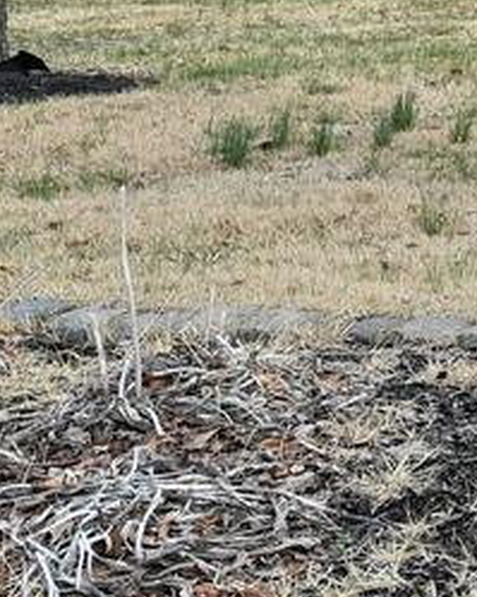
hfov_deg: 11.1
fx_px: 1907
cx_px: 1258
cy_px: -150
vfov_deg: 16.9
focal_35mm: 108
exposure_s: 1/125
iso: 100
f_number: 8
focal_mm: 14
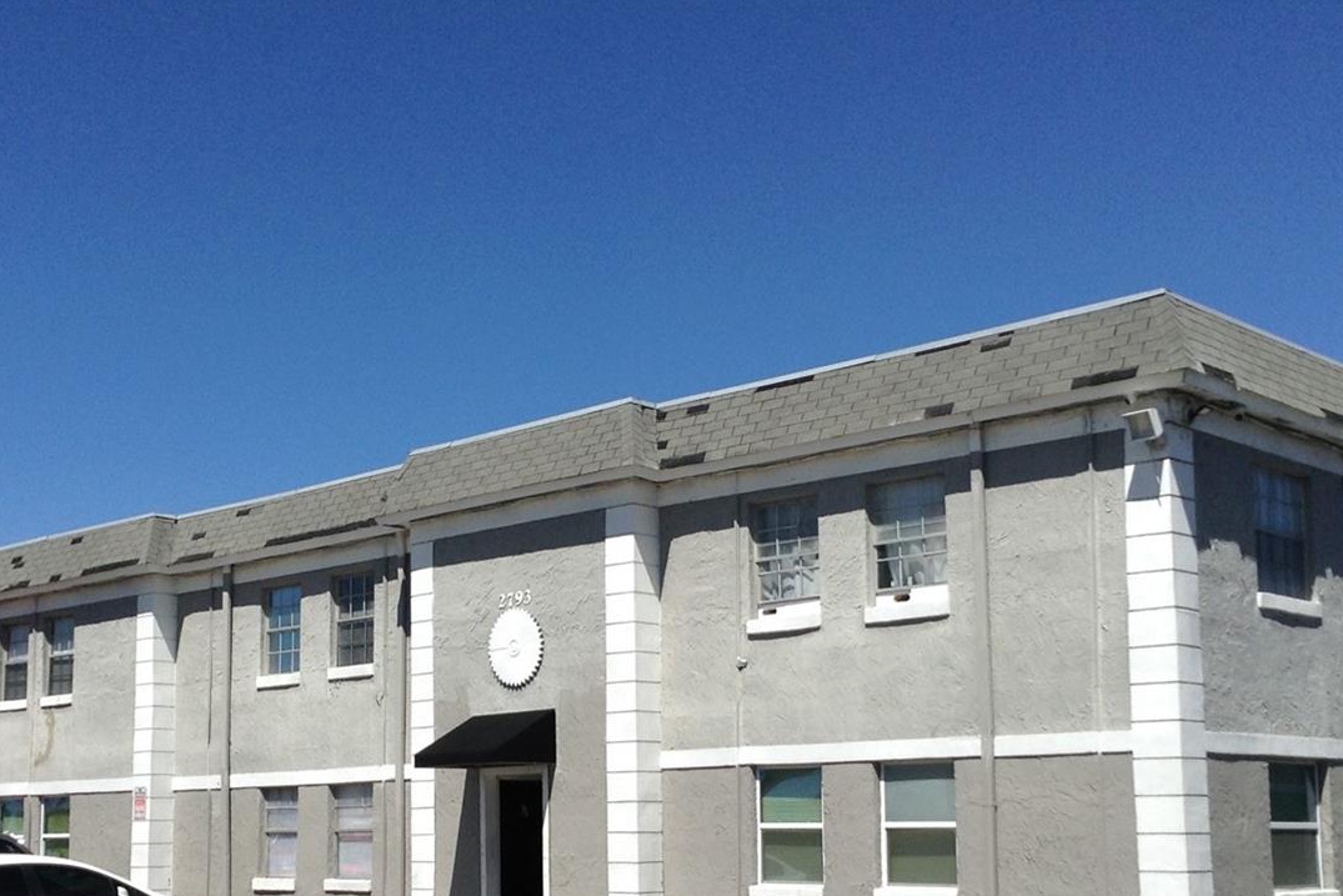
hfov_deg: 38.8
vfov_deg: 26.2
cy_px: 640
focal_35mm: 51
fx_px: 1903
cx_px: 576
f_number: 2.4
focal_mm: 3.3
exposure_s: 1/2146
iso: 25
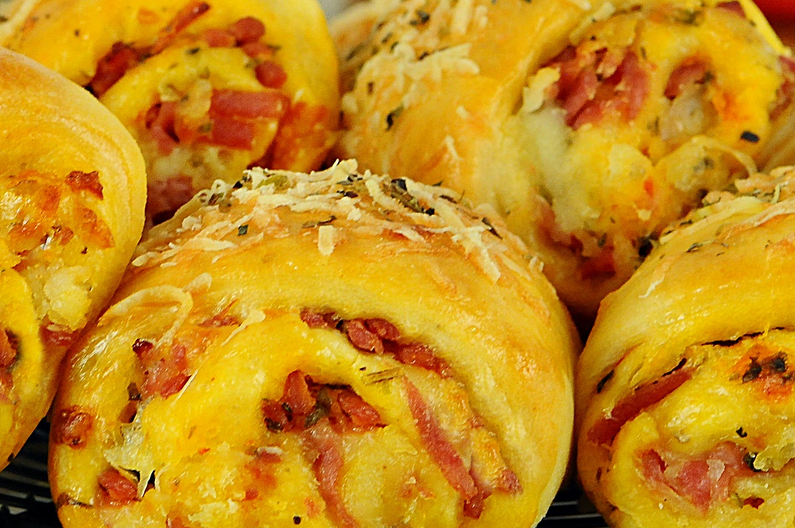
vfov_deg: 4.8
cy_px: 223
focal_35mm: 287
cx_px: 309
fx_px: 6327
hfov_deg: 7.2
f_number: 13
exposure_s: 1/13
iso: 1250
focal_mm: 105
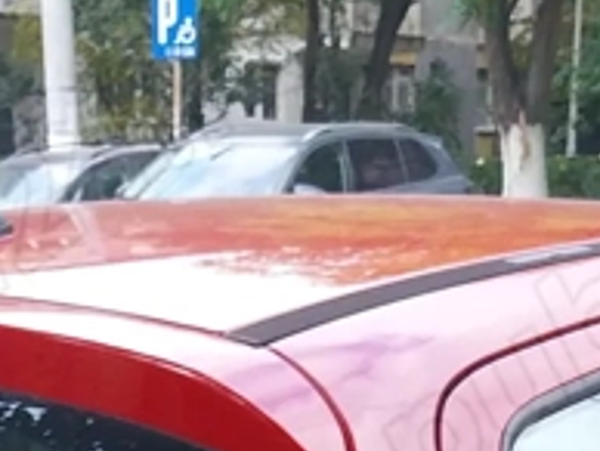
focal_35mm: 134
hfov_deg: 14.7
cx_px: 349
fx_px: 2326
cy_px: 1087
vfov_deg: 9.8
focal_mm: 4
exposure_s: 1/100
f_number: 1.8
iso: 50
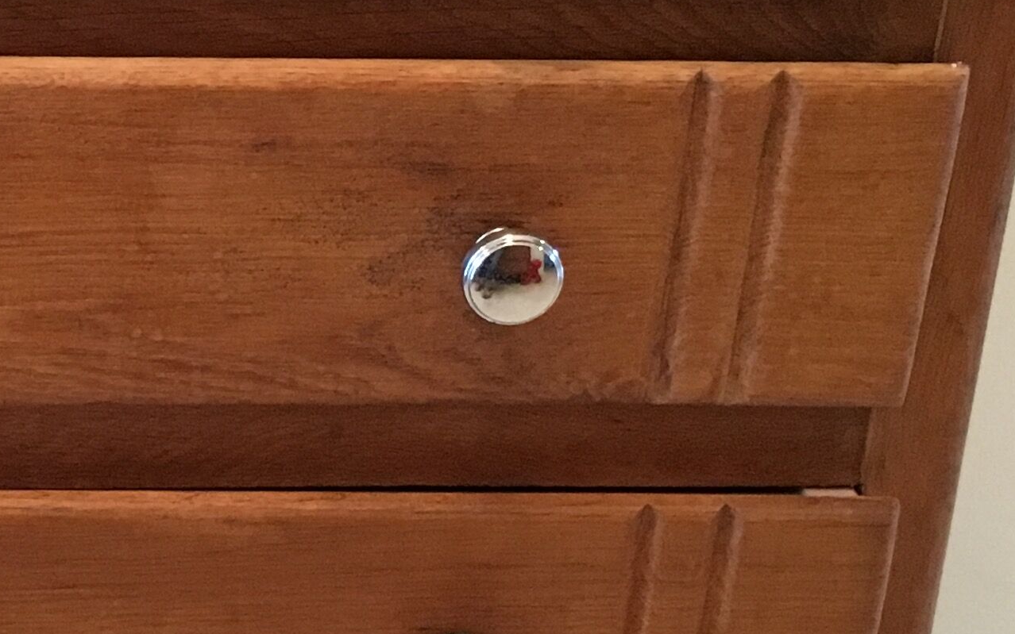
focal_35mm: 97
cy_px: 314
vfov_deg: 13.5
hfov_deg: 20.5
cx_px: -70
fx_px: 2683
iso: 250
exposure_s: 1/17
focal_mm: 4.15
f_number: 2.2
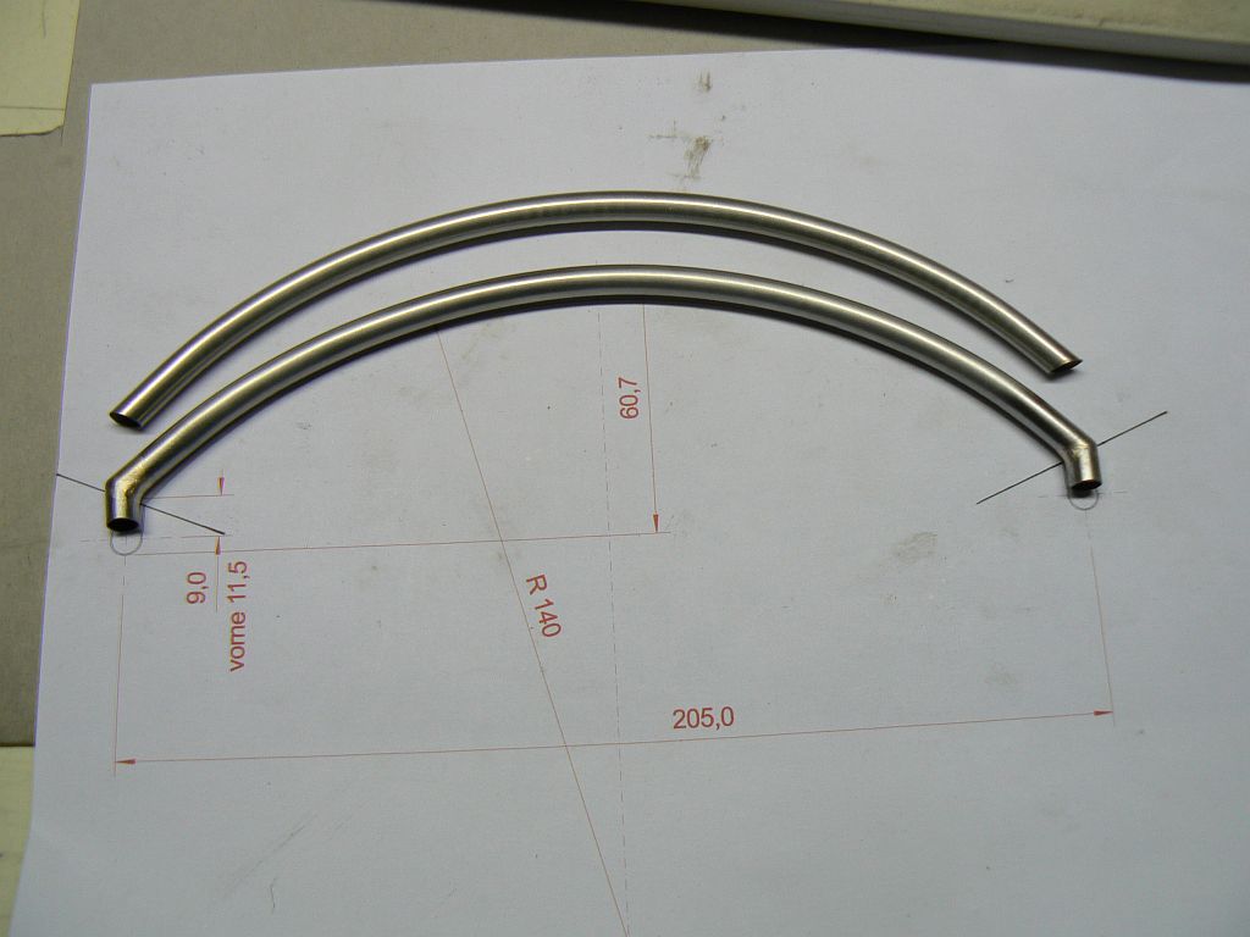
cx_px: 625
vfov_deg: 39.7
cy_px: 468
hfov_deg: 51.4
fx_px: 1300
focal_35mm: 36
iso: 80
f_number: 2.8
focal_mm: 6
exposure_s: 1/30
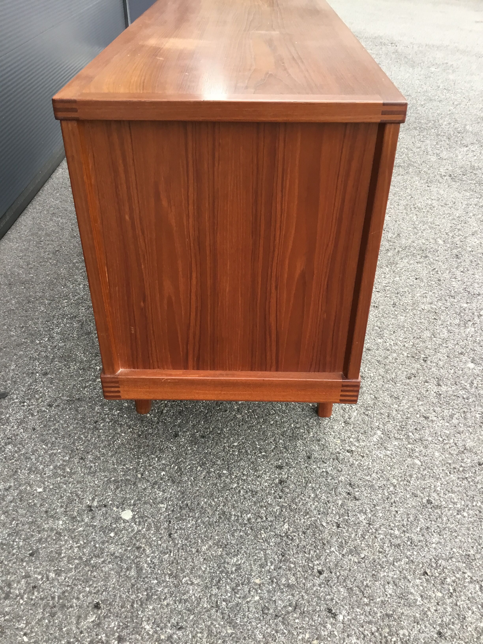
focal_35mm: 31
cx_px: 242
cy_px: 322
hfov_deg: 45.4
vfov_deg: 58.4
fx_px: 577
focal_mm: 3.3
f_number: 2.4
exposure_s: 1/33
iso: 32
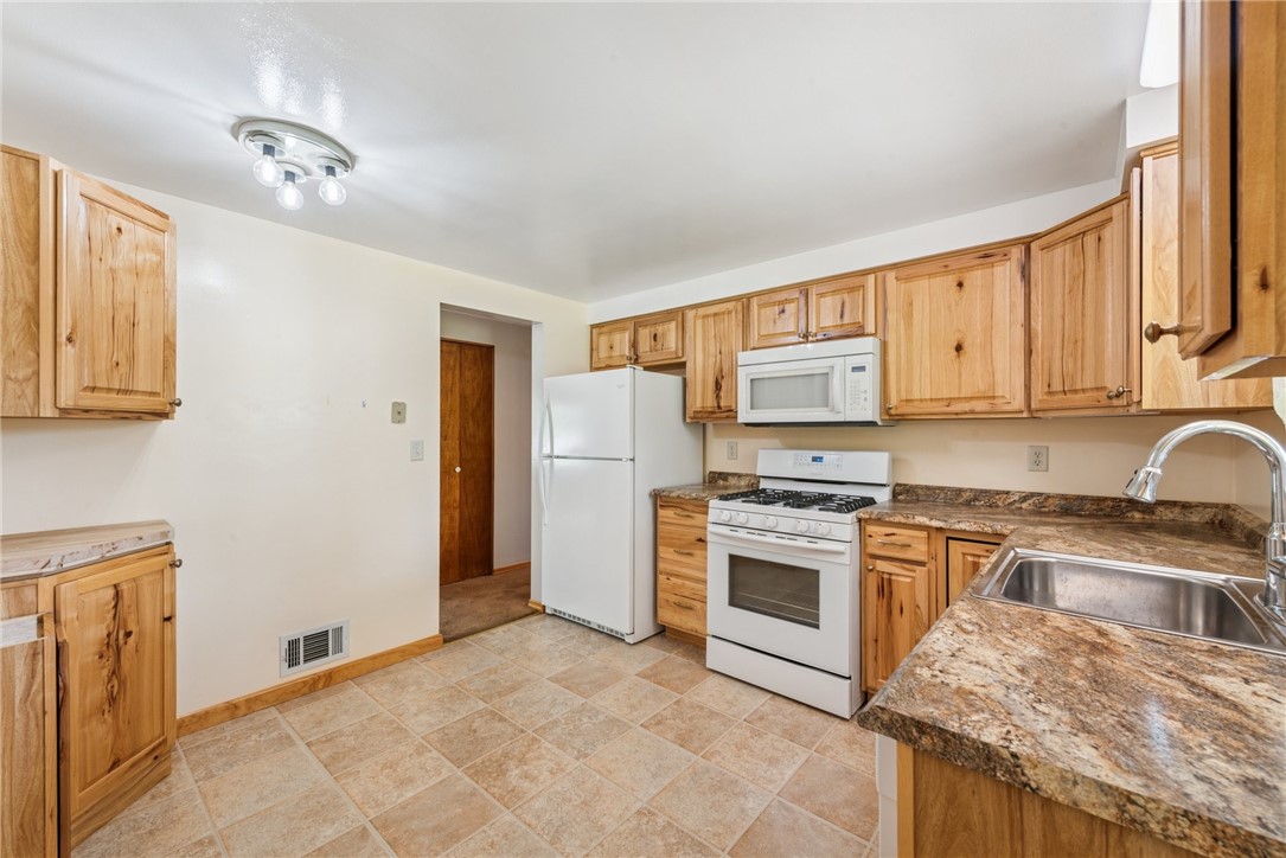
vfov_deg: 81.2
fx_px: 500
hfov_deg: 104.2
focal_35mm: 14
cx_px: 643
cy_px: 429
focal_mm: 14
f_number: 11
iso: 50
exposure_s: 1/5
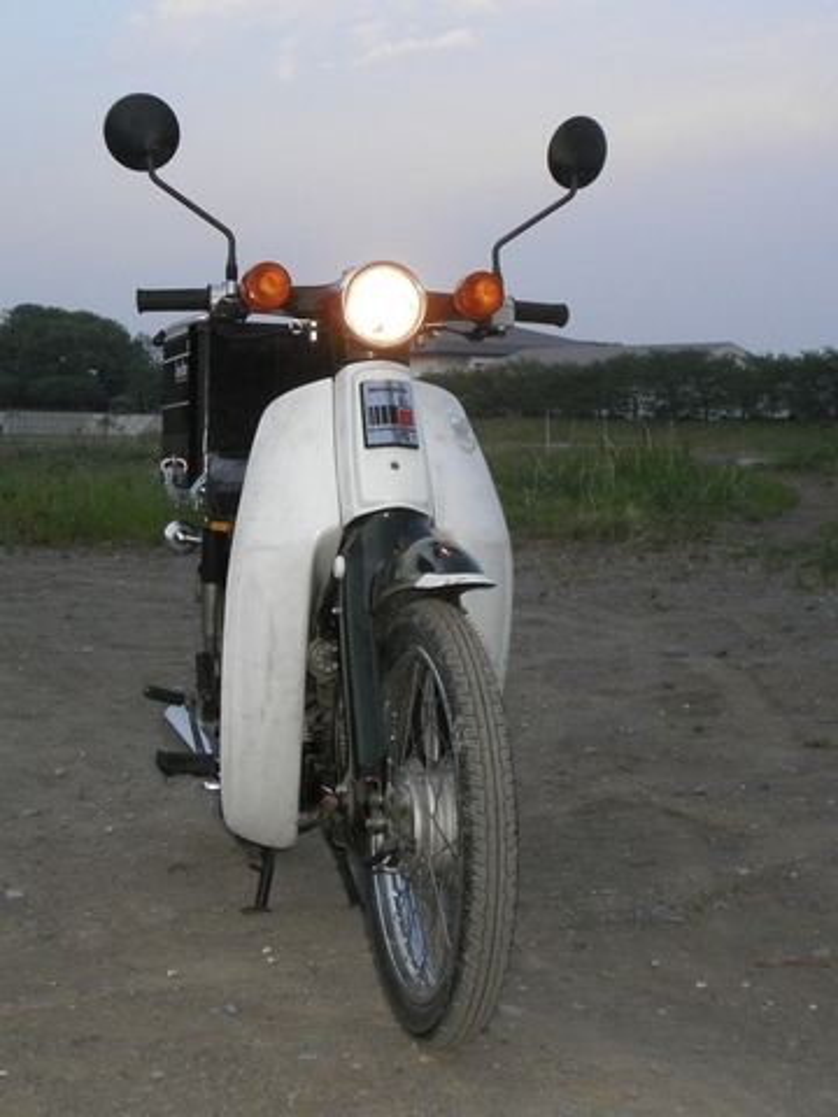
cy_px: 558
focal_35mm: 38
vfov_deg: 49.0
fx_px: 1227
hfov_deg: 37.7
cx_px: 419
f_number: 3.9
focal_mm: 6.9
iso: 160
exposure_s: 1/60
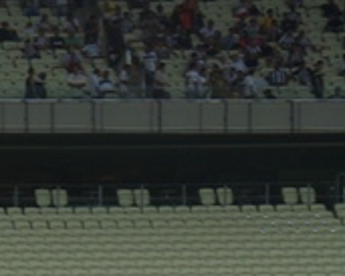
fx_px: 2760
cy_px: 488
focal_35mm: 270
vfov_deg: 5.6
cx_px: -159
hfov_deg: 7.1
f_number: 5
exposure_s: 1/100
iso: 200
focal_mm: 41
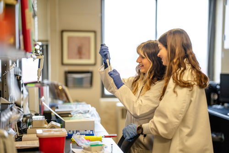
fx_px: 540
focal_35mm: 85
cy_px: 76
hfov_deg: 23.9
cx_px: 114
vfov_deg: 16.1
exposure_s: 1/250
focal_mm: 85
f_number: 1.4
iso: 400
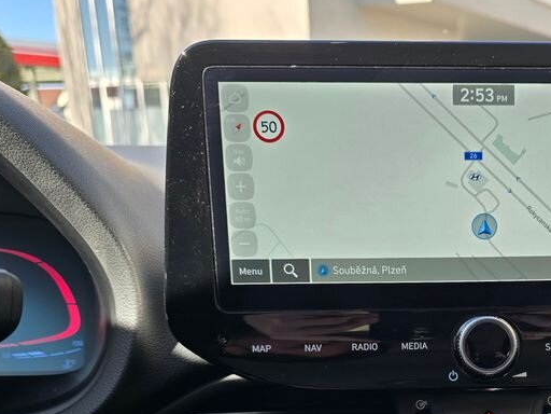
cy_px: 391
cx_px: 460
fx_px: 732
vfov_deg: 29.8
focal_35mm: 46
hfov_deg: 39.2
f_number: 1.7
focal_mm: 6.3
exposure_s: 1/133
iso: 12
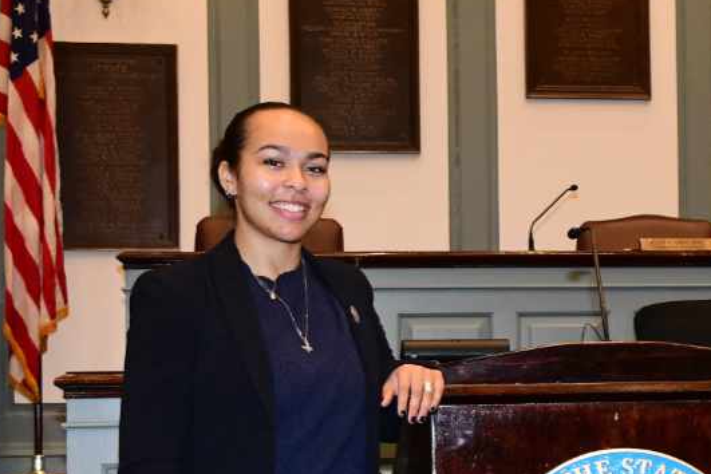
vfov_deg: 17.1
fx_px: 1560
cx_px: 564
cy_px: 390
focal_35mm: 79
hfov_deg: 25.3
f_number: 10
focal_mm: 28
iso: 3200
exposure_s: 1/60
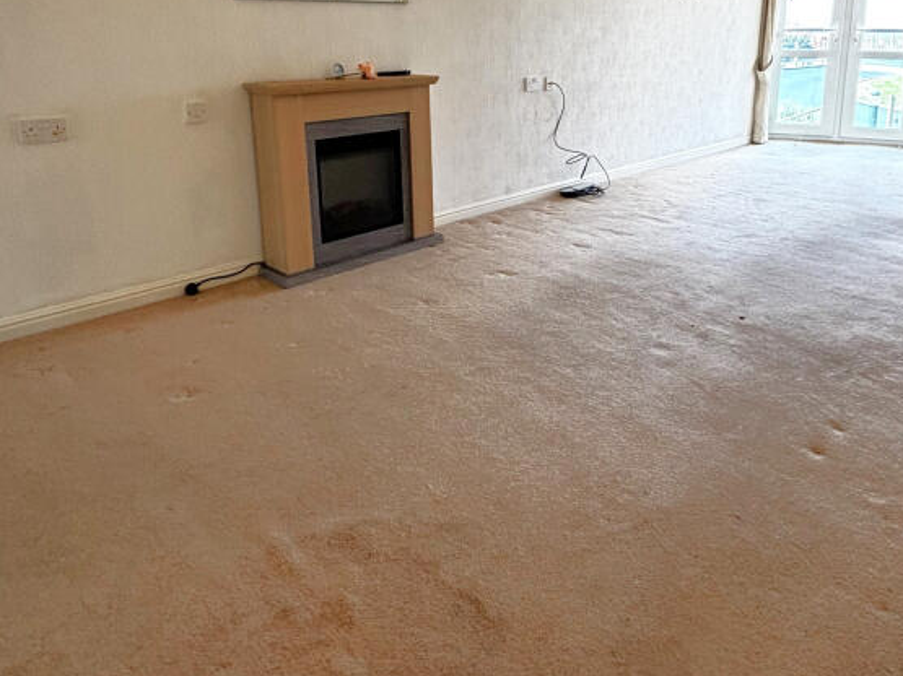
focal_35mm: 24
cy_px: 172
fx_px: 626
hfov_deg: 71.2
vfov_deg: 54.3
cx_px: 521
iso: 160
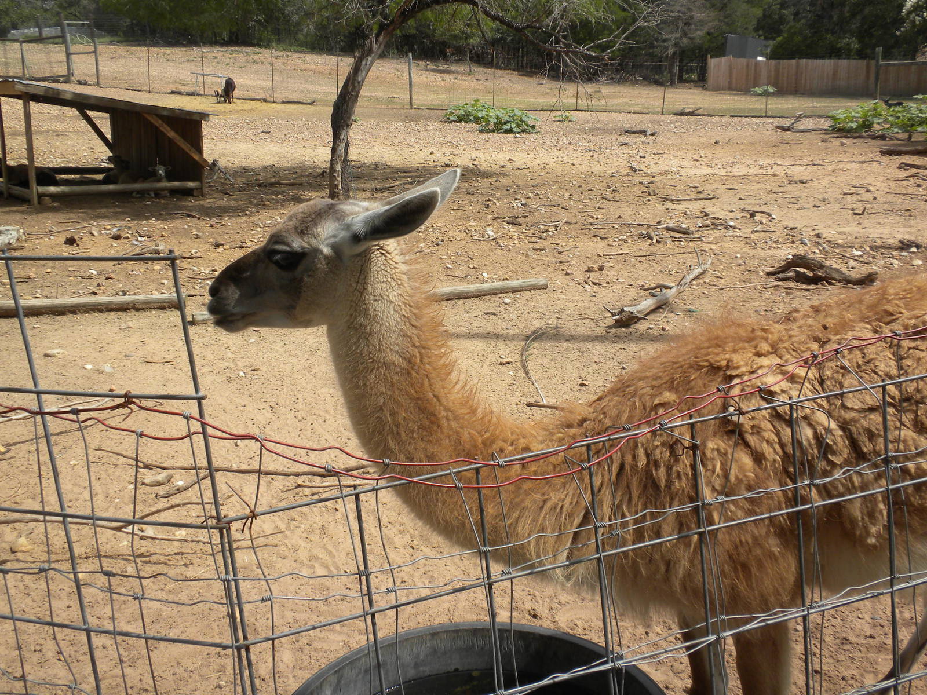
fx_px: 991
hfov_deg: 50.1
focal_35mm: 37
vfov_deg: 38.7
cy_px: 348
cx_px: 464
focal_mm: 6.6
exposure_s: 1/97.3
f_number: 10
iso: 64
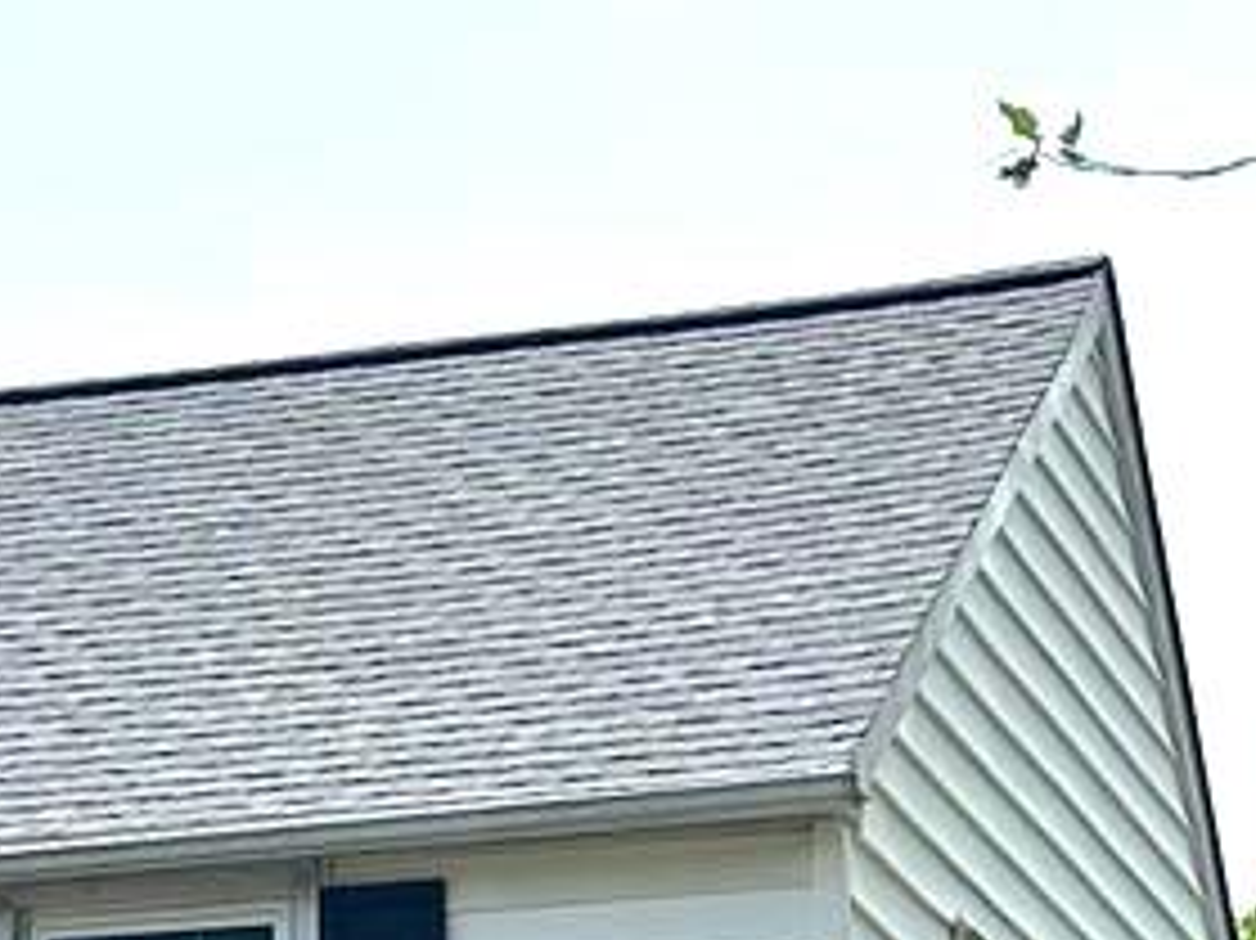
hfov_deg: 11.1
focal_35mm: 176
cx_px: -36
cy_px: 2010
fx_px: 6383
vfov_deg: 8.0
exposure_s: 1/4184
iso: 80
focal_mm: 6.86
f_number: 1.78
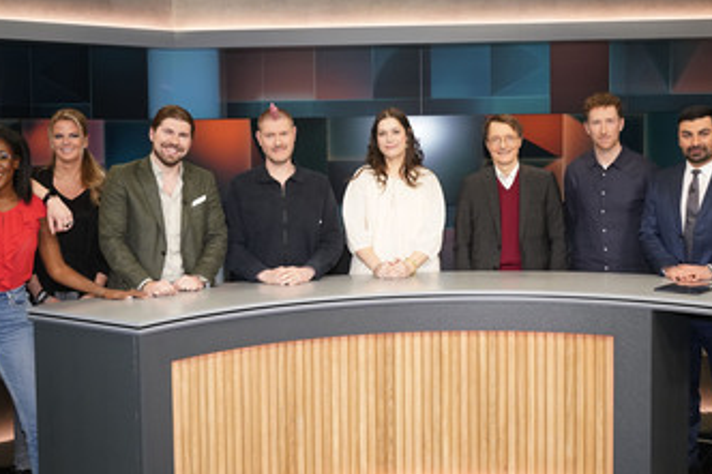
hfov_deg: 50.5
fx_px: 751
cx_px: 299
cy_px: 264
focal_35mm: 38
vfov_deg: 35.0
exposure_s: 1/160
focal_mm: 28
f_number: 5
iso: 2000
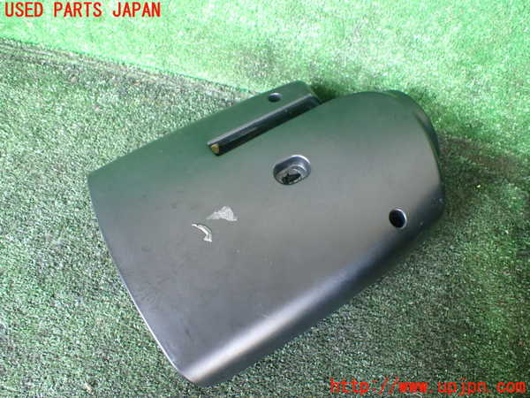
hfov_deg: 60.0
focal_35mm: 30
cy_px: 199
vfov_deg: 46.8
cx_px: 265
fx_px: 459
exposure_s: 1/60
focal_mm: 5.4
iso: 800
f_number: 2.3
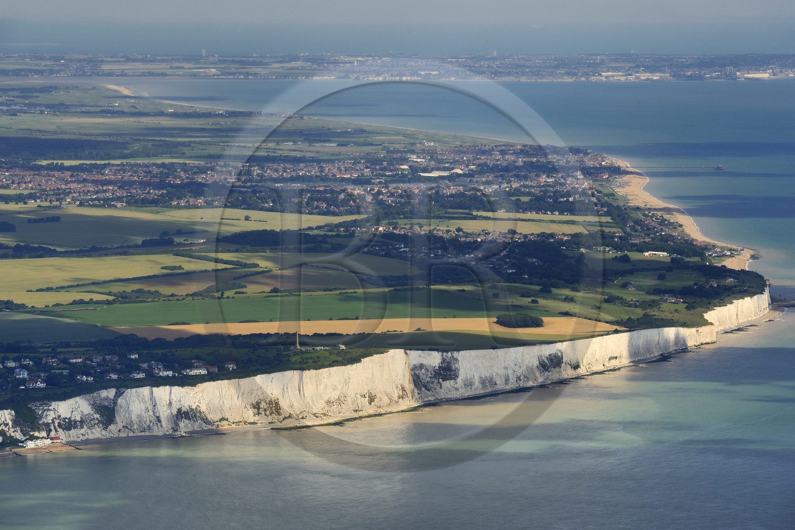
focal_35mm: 185
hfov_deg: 11.1
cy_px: 265
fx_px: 4084
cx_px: 398
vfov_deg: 7.4
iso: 400
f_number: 10
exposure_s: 1/800
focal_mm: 185
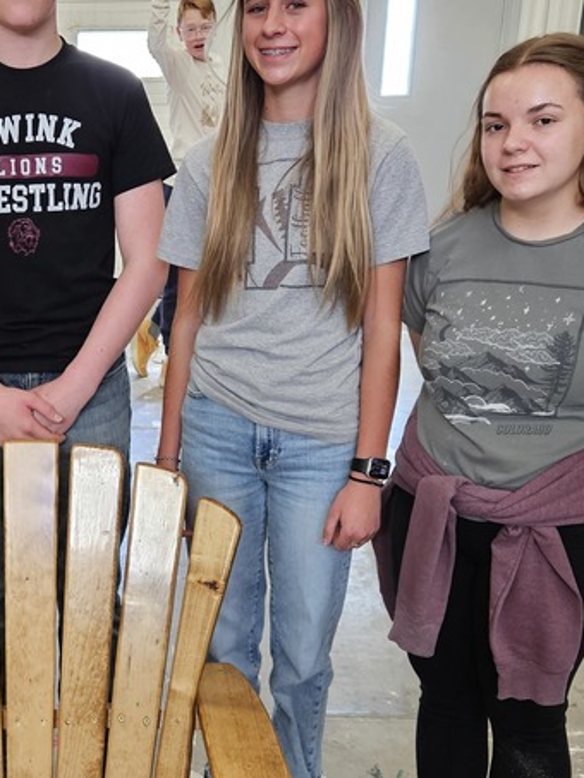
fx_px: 1169
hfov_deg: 27.2
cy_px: 495
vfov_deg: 36.6
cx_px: 81
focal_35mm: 52
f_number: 1.8
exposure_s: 1/120
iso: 200
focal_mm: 5.4
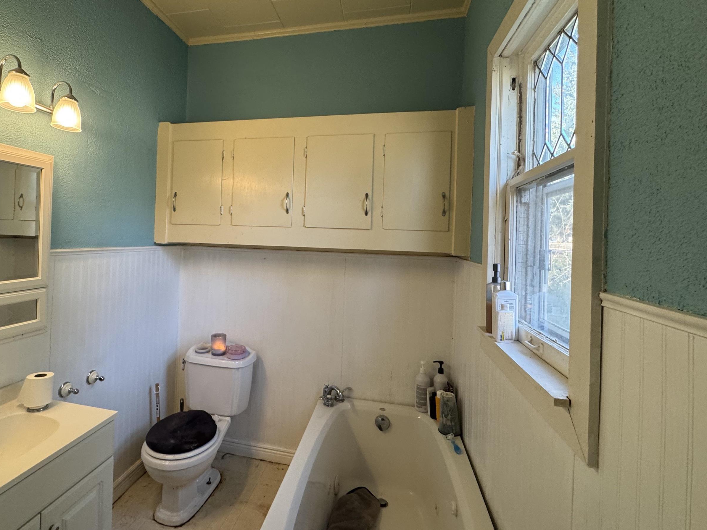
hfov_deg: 87.0
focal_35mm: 18
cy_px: 235
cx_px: 296
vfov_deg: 71.4
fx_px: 368
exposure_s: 1/120
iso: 200
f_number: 2.2
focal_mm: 2.22
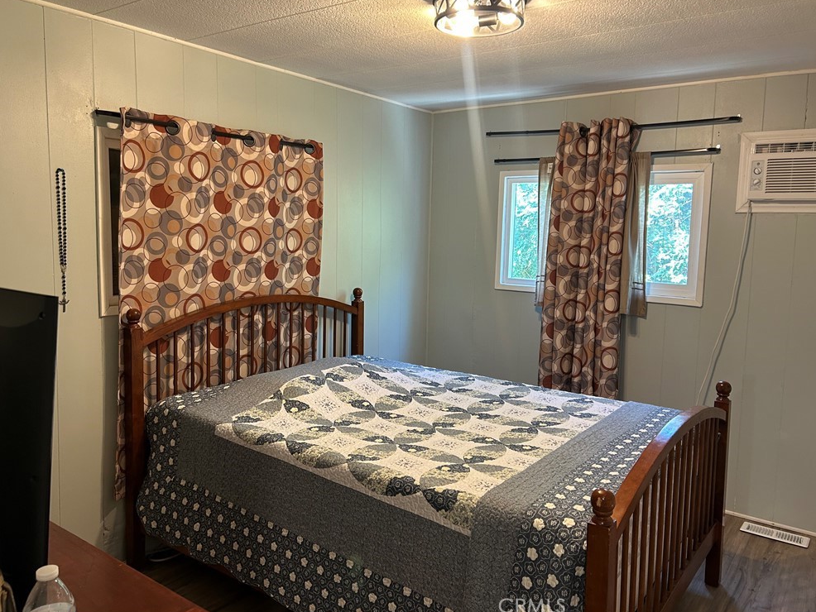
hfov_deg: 65.3
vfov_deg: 51.4
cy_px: 300
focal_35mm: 27
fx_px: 637
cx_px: 410
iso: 160
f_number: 1.5
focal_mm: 5.7
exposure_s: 1/60
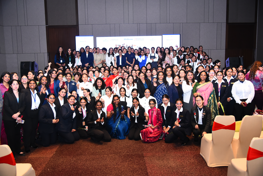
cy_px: 88
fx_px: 227
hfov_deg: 60.3
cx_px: 132
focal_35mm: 31
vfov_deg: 42.4
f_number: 4
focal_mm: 31
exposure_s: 1/125
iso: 1600
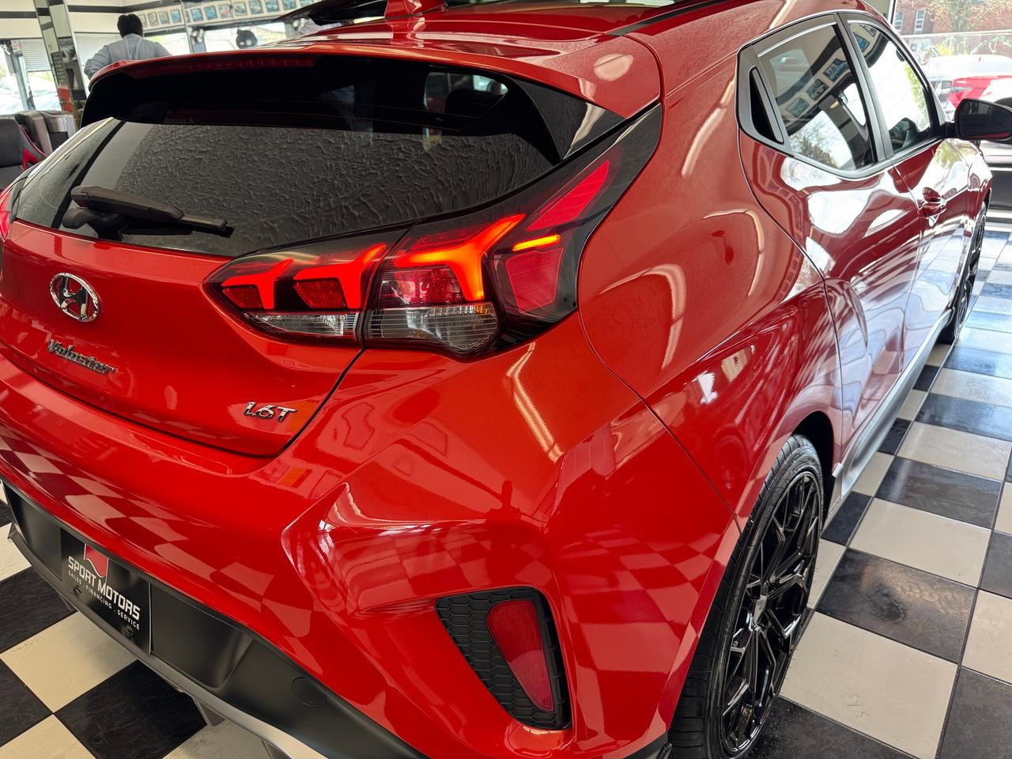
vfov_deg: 56.8
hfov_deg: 71.6
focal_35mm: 24
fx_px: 702
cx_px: 506
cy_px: 380
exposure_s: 1/120
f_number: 1.78
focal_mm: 6.76
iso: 100
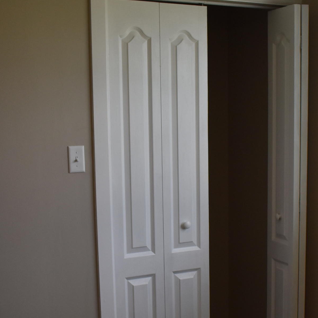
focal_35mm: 64
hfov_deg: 26.8
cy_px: 228
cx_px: 194
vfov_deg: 26.6
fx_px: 665
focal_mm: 20
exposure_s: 1/1000
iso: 720
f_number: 4
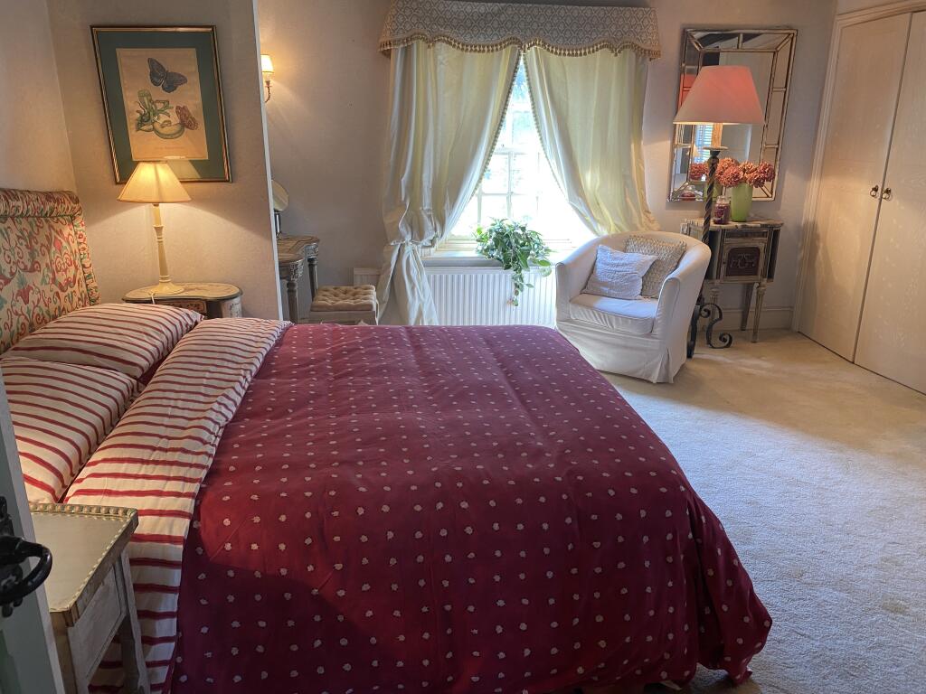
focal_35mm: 26
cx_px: 463
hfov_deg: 67.3
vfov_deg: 53.1
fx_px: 696
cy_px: 347
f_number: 1.8
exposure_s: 1/50
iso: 64
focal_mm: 4.25
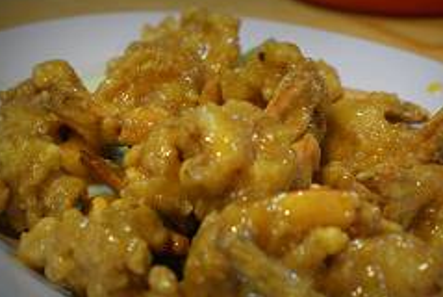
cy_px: 161
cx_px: 252
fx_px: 1082
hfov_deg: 23.1
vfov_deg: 15.6
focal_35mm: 88
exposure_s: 1/5
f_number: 5.6
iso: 800
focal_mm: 35
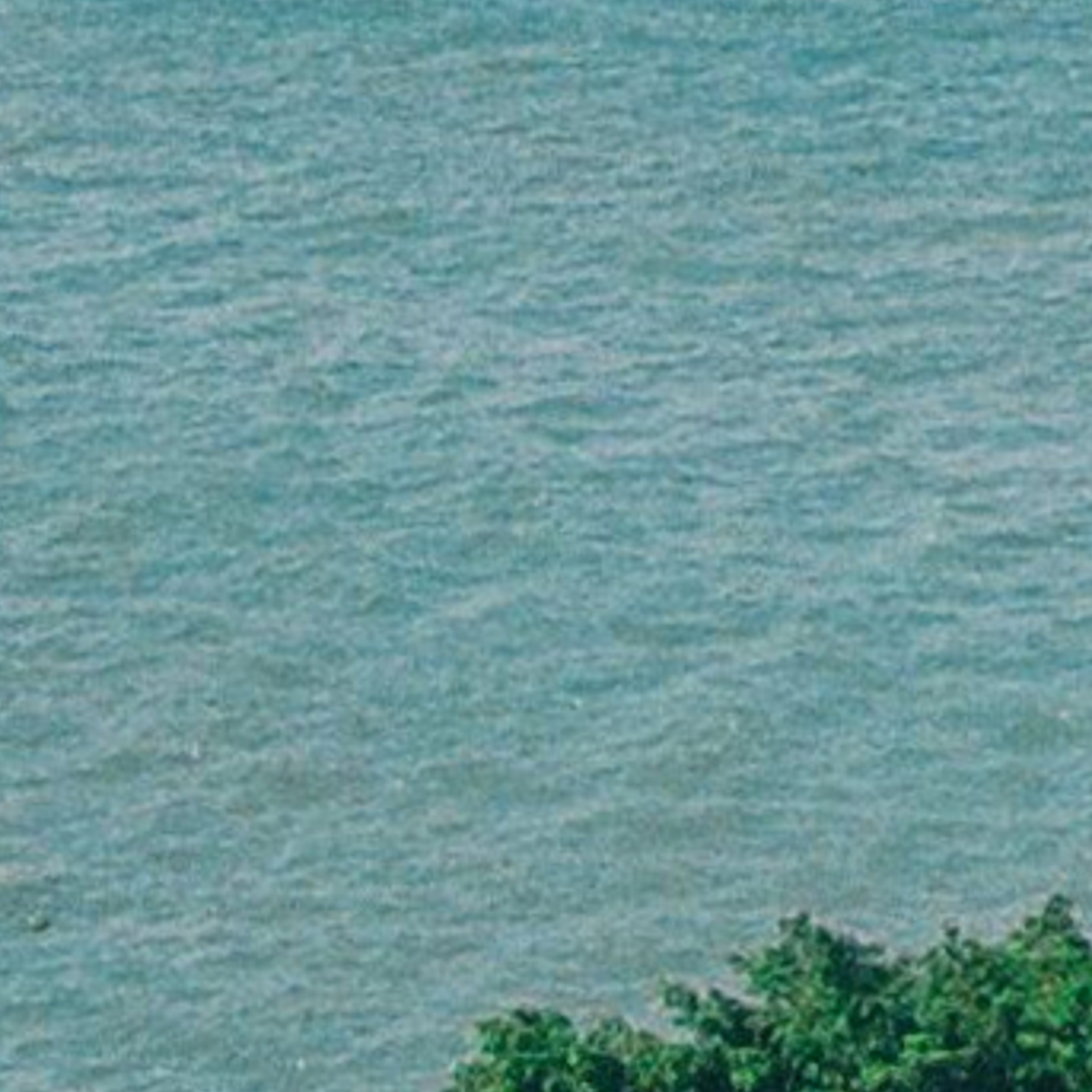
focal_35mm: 267
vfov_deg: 6.3
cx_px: 2447
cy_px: -1434
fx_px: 9529
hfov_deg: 6.3
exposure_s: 1/400
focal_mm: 30
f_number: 10
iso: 200
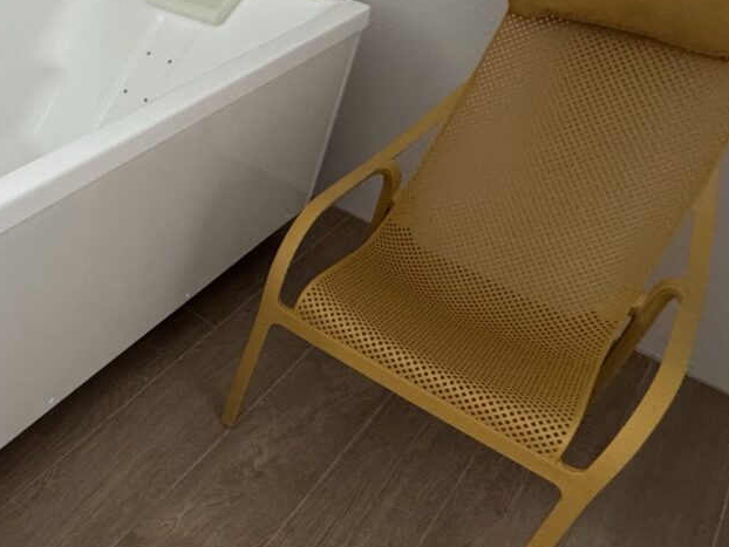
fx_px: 758
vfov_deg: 39.4
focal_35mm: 36
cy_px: 199
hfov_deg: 44.7
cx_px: 25
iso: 320
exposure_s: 1/60
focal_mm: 2.22
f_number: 2.2
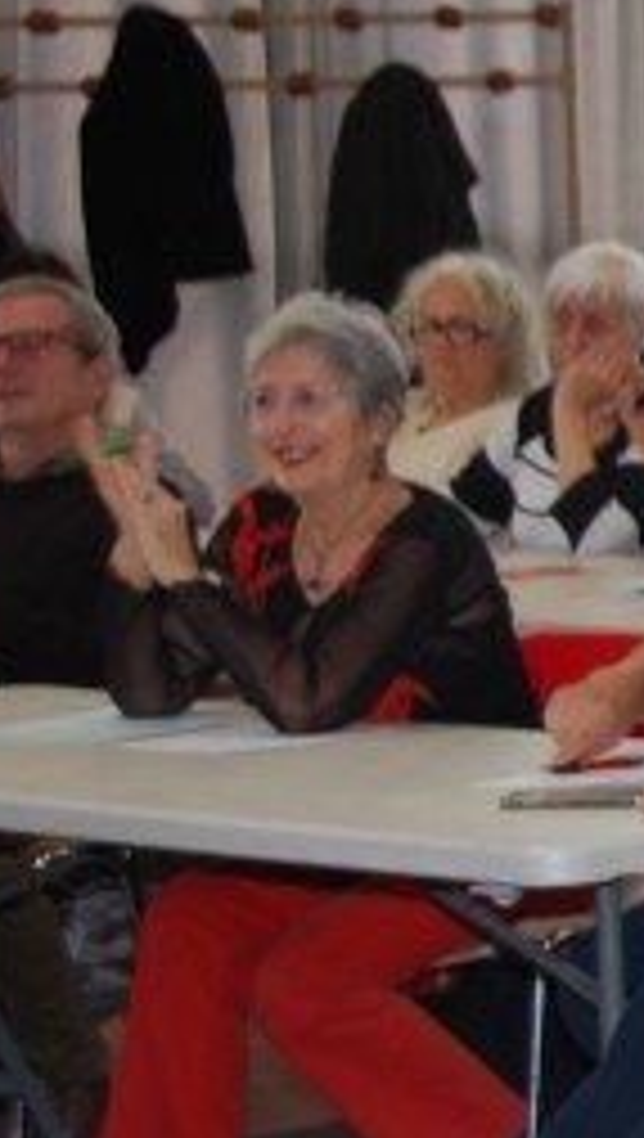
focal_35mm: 178
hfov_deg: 6.6
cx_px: 1459
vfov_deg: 12.1
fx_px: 5384
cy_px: 625
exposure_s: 1/60
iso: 200
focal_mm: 32
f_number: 4.2
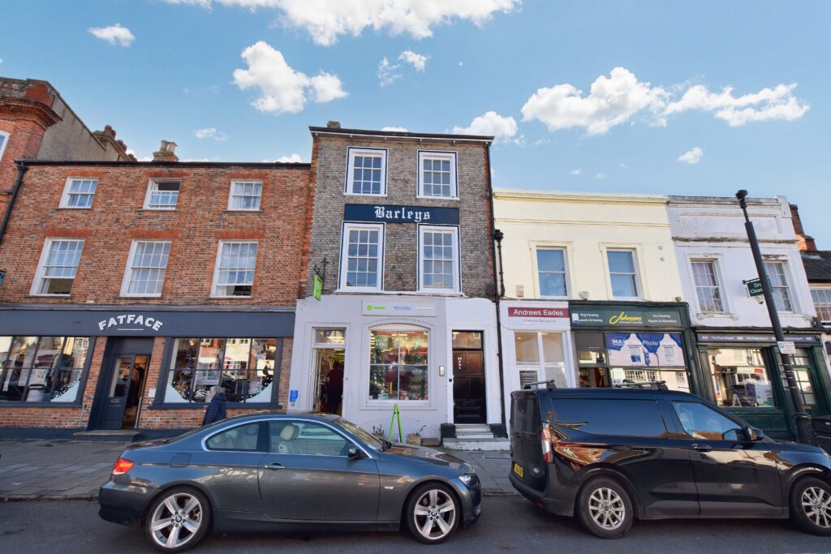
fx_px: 346
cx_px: 416
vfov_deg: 77.3
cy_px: 277
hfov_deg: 100.4
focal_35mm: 15
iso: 100
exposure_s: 1/200
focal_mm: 10
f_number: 7.1
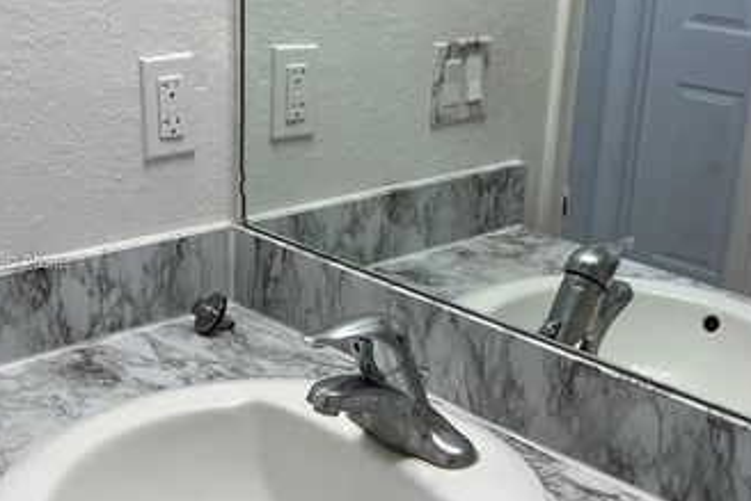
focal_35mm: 55
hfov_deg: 36.2
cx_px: 401
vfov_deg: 24.6
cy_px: 264
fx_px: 1148
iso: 64
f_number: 1.6
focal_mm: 5.1
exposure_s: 1/120
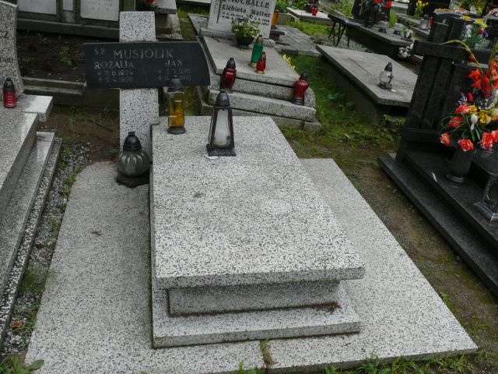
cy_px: 187
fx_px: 504
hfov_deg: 52.6
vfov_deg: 40.7
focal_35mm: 35
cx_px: 249
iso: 100
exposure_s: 1/250
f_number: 4
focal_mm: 7.4
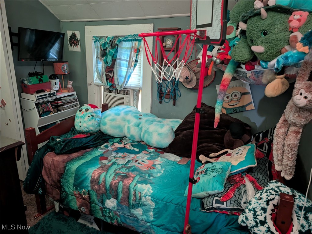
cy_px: 117
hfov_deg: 71.5
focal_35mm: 24
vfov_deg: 56.9
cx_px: 156
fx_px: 217
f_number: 1.68
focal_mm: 6.9
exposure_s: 1/20.8
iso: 981
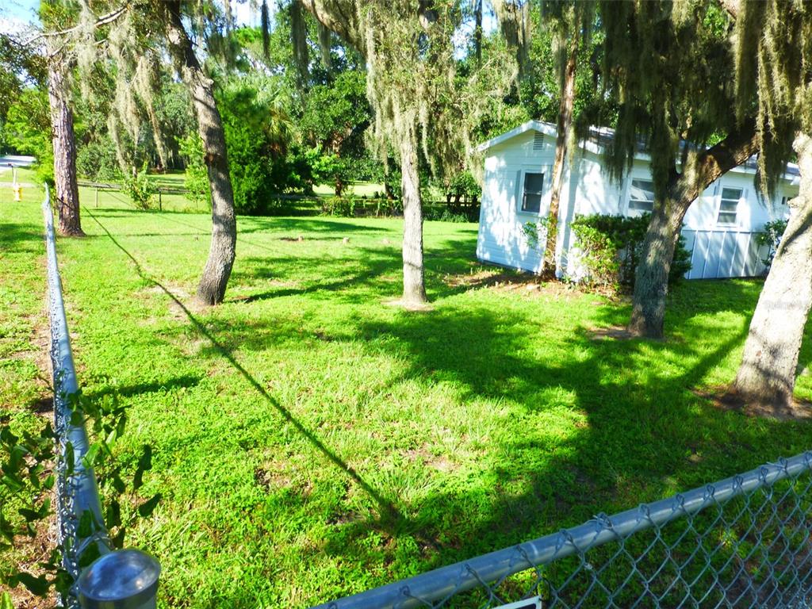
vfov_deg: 56.8
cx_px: 406
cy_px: 304
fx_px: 563
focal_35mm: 24
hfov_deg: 71.6
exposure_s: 1/160
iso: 100
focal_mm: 4.3
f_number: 4
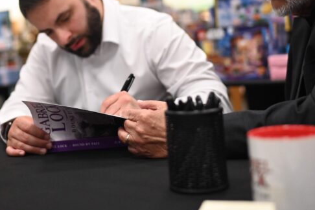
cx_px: 119
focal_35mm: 59
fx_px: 516
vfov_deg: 22.6
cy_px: 36
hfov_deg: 33.8
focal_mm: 28
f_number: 1.4
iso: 2500
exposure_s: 1/2000
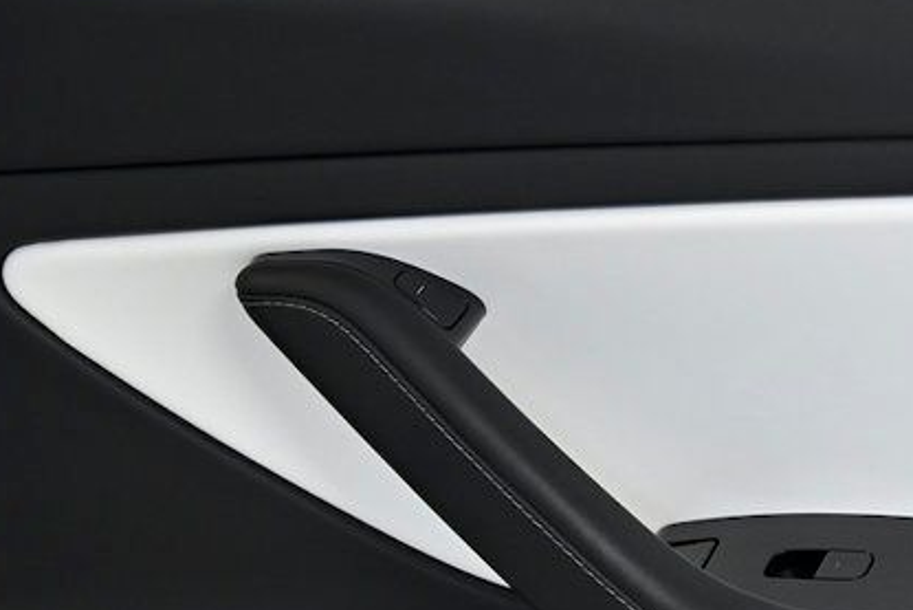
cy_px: 477
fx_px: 4135
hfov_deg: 12.5
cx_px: 851
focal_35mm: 163
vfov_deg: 8.4
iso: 2000
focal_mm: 66
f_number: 5
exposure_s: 1/500
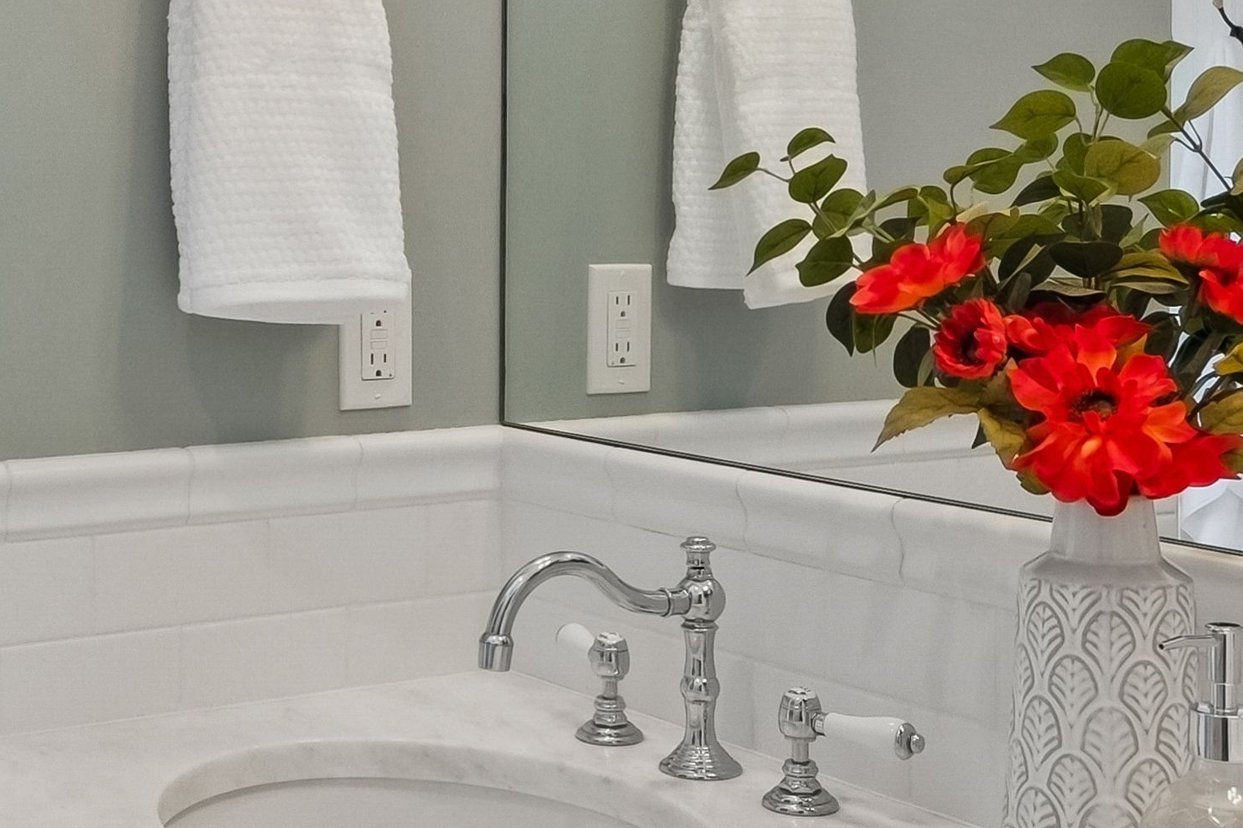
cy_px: 126
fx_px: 2175
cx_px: 268
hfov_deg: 31.2
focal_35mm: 63
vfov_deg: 21.2
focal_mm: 8
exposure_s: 1/30
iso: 400
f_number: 6.4
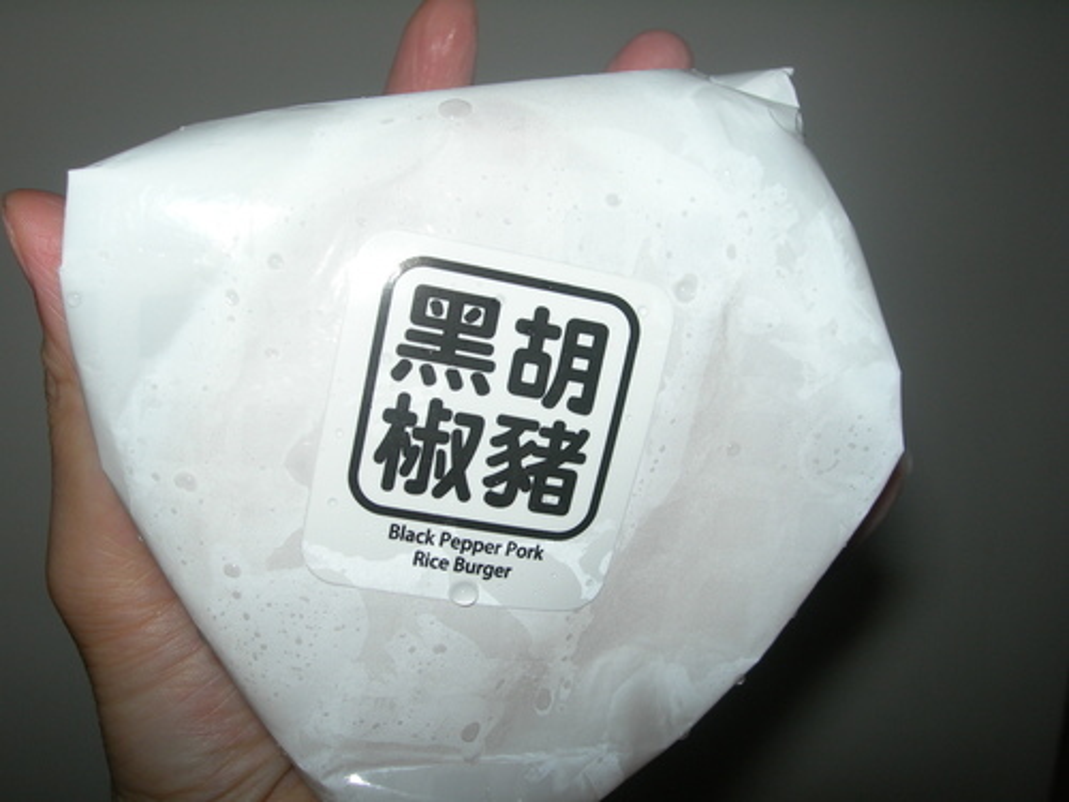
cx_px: 534
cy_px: 401
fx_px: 1174
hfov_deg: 49.0
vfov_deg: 37.7
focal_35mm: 38
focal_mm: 7.8
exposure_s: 1/60.1
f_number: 4.8
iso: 50
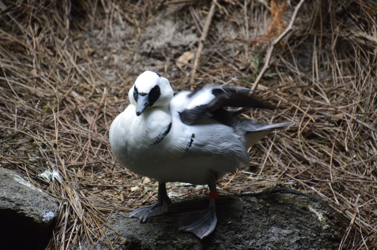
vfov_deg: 4.6
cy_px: 125
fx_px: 3139
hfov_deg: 6.9
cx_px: 188
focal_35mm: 300
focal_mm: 200
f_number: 6.3
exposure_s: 1/30
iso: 800
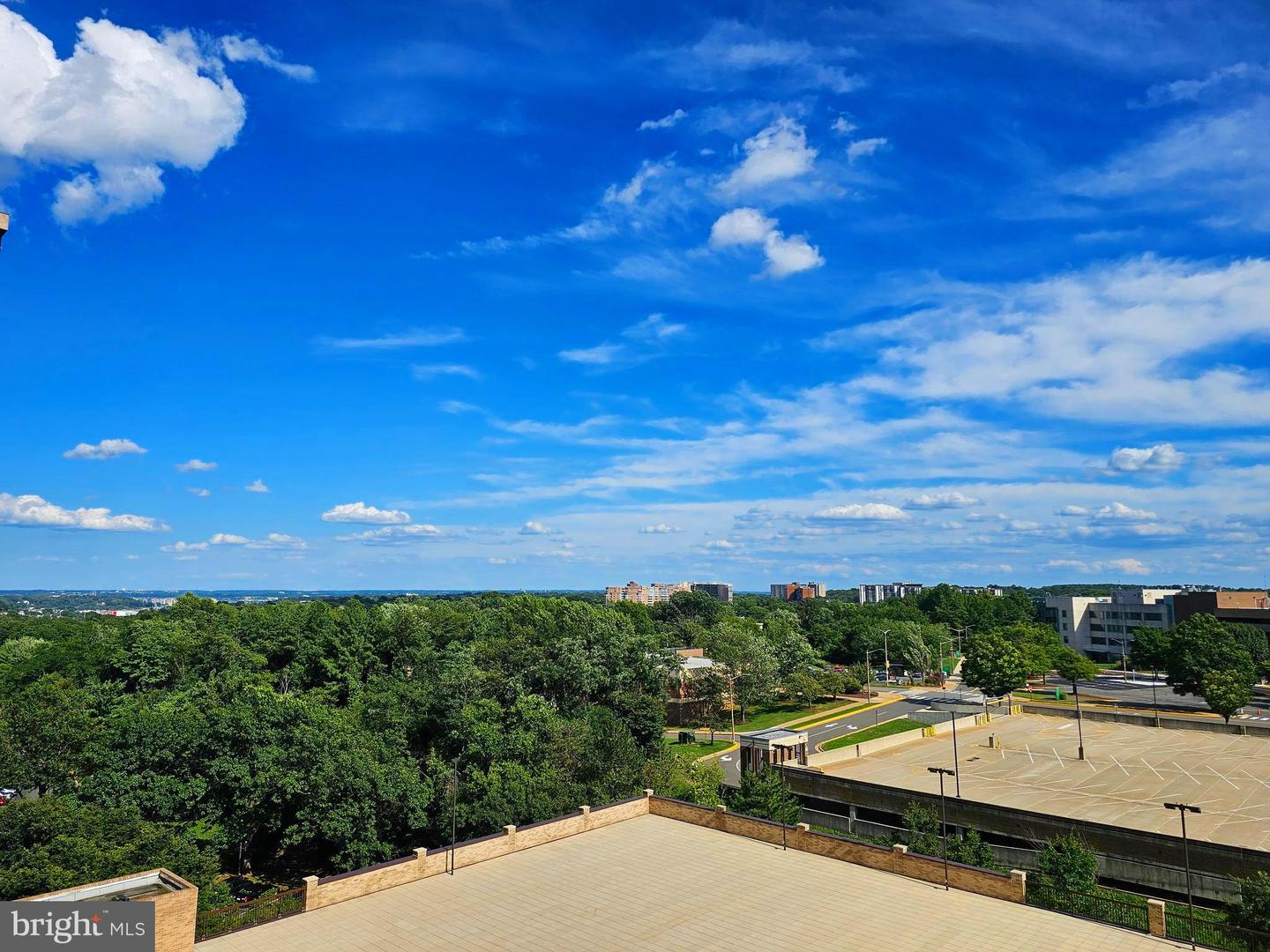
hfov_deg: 73.9
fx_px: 844
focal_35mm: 23
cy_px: 476
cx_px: 635
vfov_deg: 58.9
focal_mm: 6.3
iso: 10
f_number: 1.7
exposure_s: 1/1461
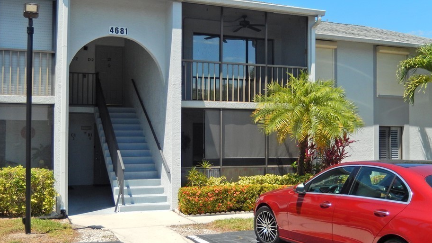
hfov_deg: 46.4
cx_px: 209
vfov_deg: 27.1
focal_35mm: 44
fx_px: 504
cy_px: 121
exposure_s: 1/1000
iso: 125
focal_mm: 6.5
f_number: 4
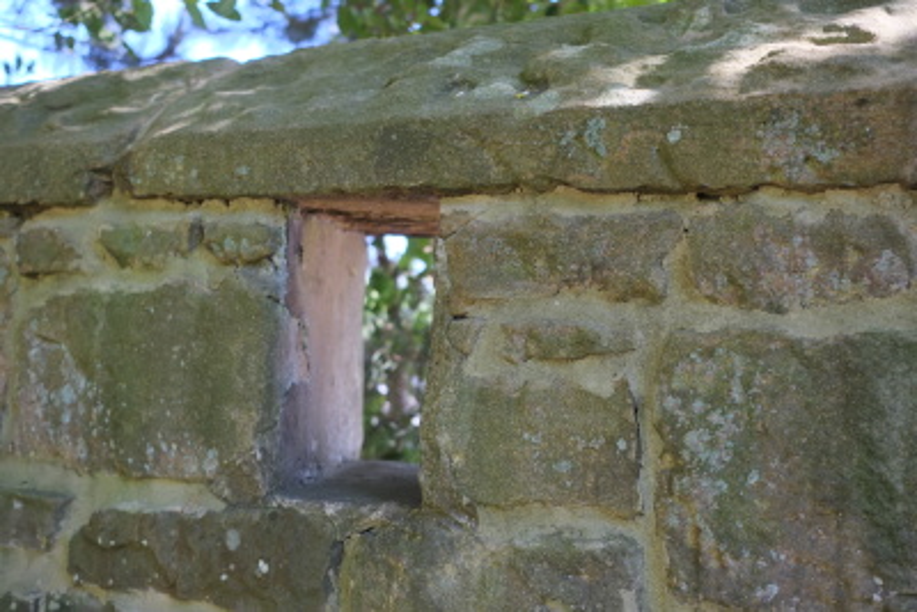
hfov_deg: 54.4
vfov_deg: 37.9
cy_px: 306
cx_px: 458
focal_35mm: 35
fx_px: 892
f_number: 3.2
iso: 400
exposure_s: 1/140
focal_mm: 23
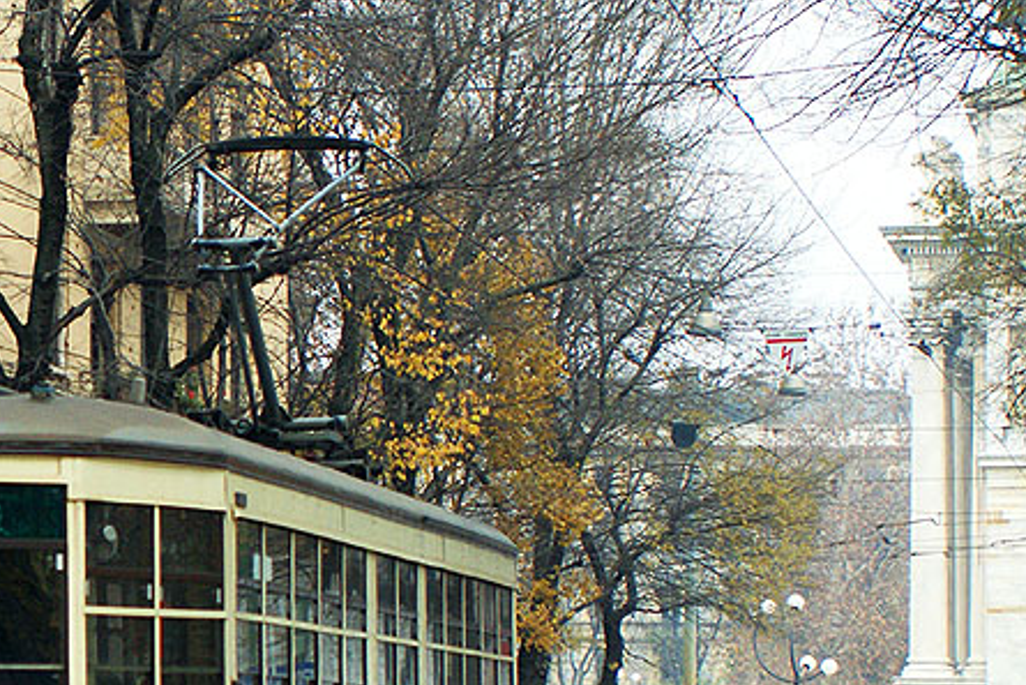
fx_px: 3934
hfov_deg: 14.5
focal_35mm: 138
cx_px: -74
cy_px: 577
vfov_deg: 9.9
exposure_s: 1/320
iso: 400
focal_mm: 40
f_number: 4
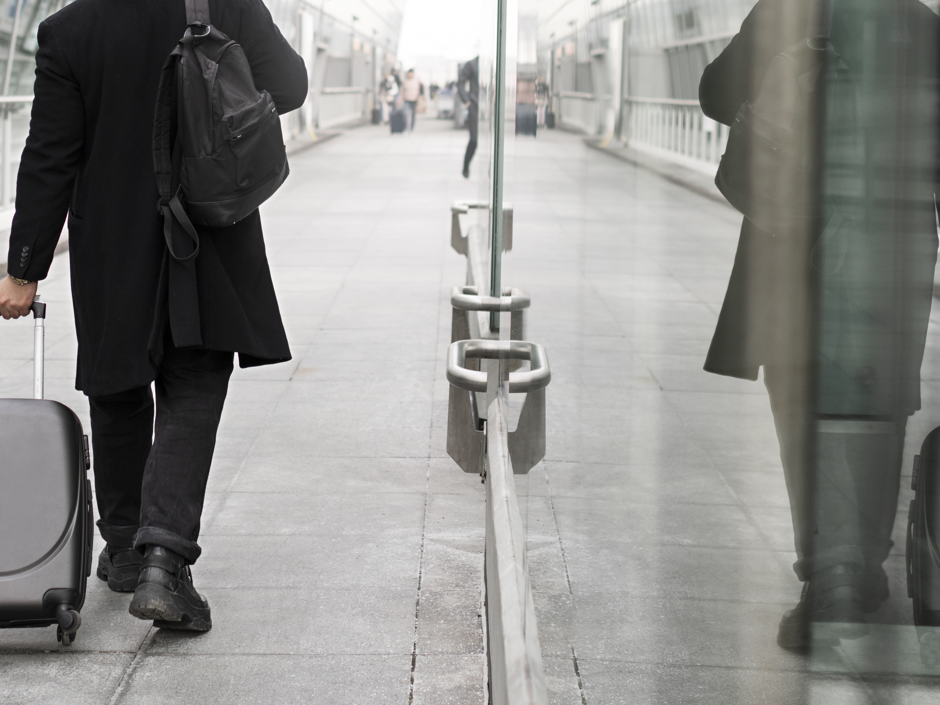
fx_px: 2064
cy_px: 129
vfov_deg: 19.2
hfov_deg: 25.6
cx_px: 406
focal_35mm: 76
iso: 160
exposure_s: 1/320
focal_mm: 35
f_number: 2.2
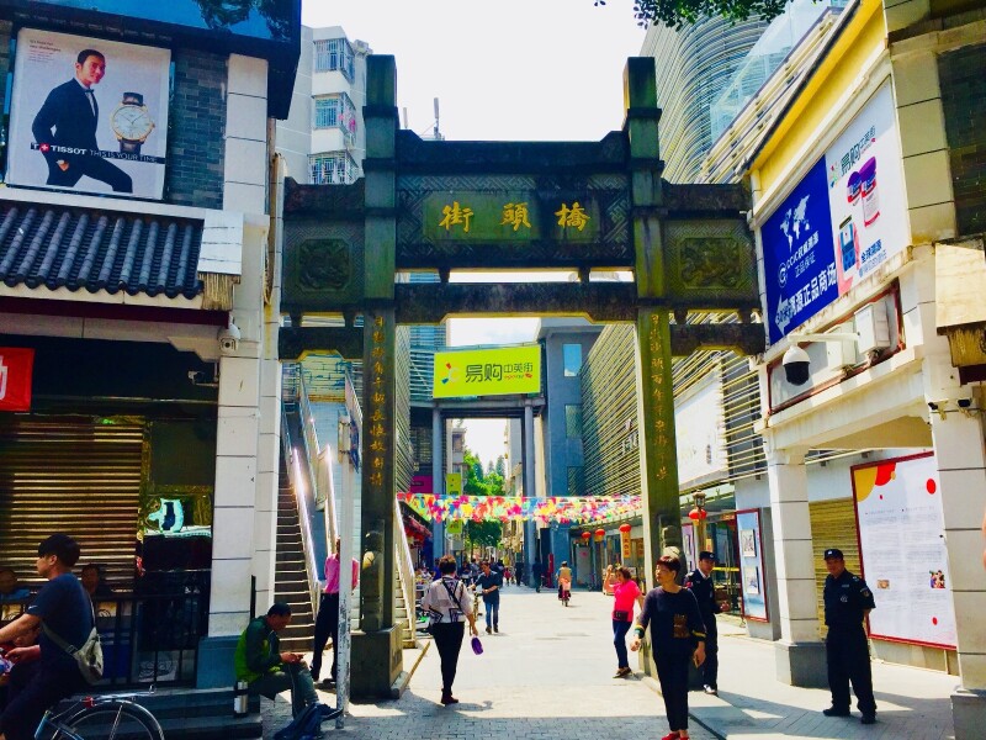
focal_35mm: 29
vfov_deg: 48.2
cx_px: 493
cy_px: 370
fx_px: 826
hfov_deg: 61.7
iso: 32
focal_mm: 4.15
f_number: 2.2
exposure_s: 1/1464
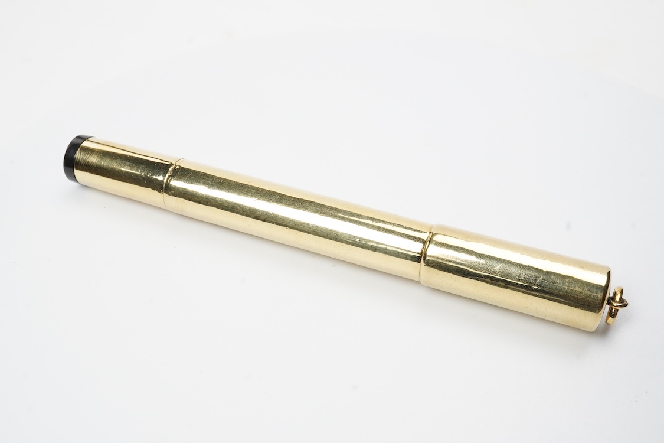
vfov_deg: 29.9
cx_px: 332
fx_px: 830
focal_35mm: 45
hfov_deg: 43.6
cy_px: 222
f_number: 22
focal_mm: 30
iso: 640
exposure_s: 1/100
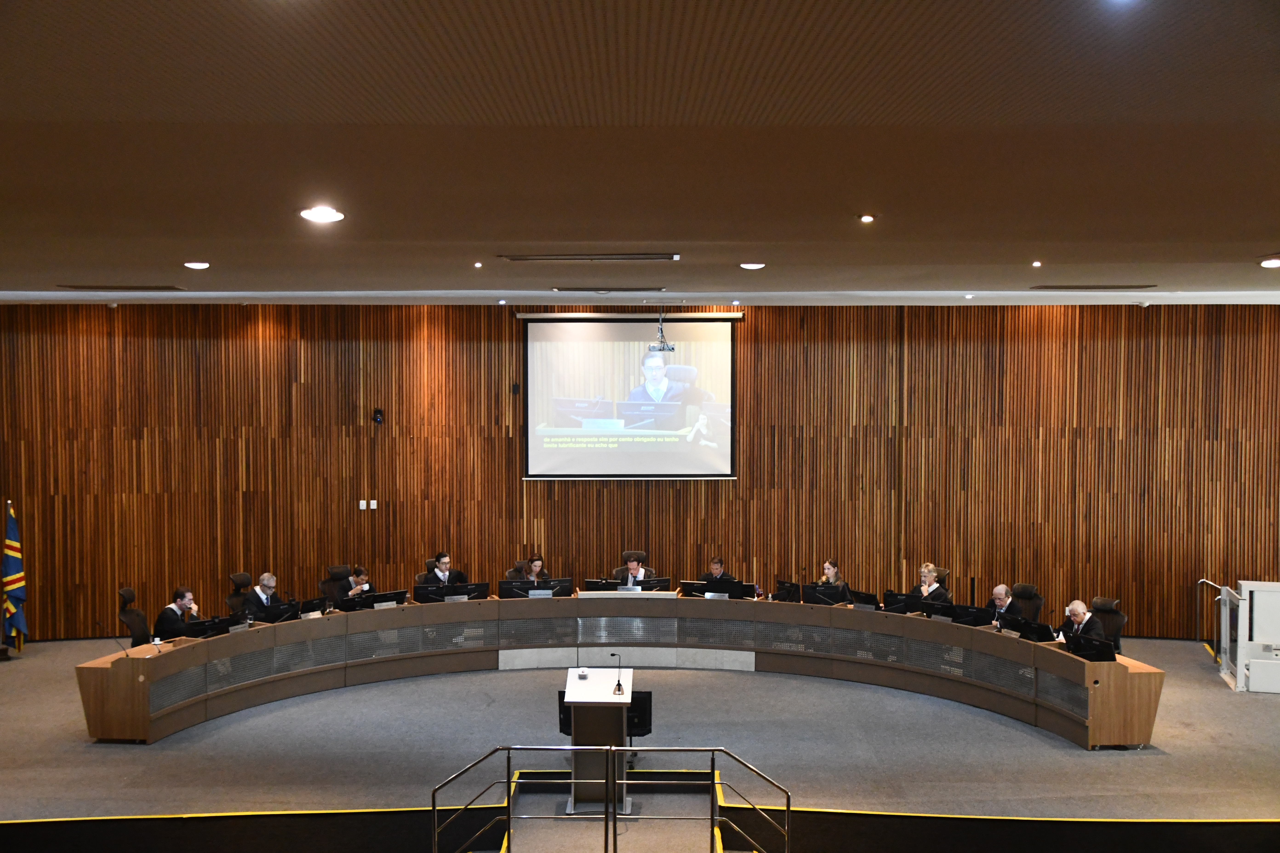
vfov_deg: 31.9
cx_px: 640
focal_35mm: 42
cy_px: 426
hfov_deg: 46.4
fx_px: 1493
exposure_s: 1/100
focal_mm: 28
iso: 3200
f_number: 4
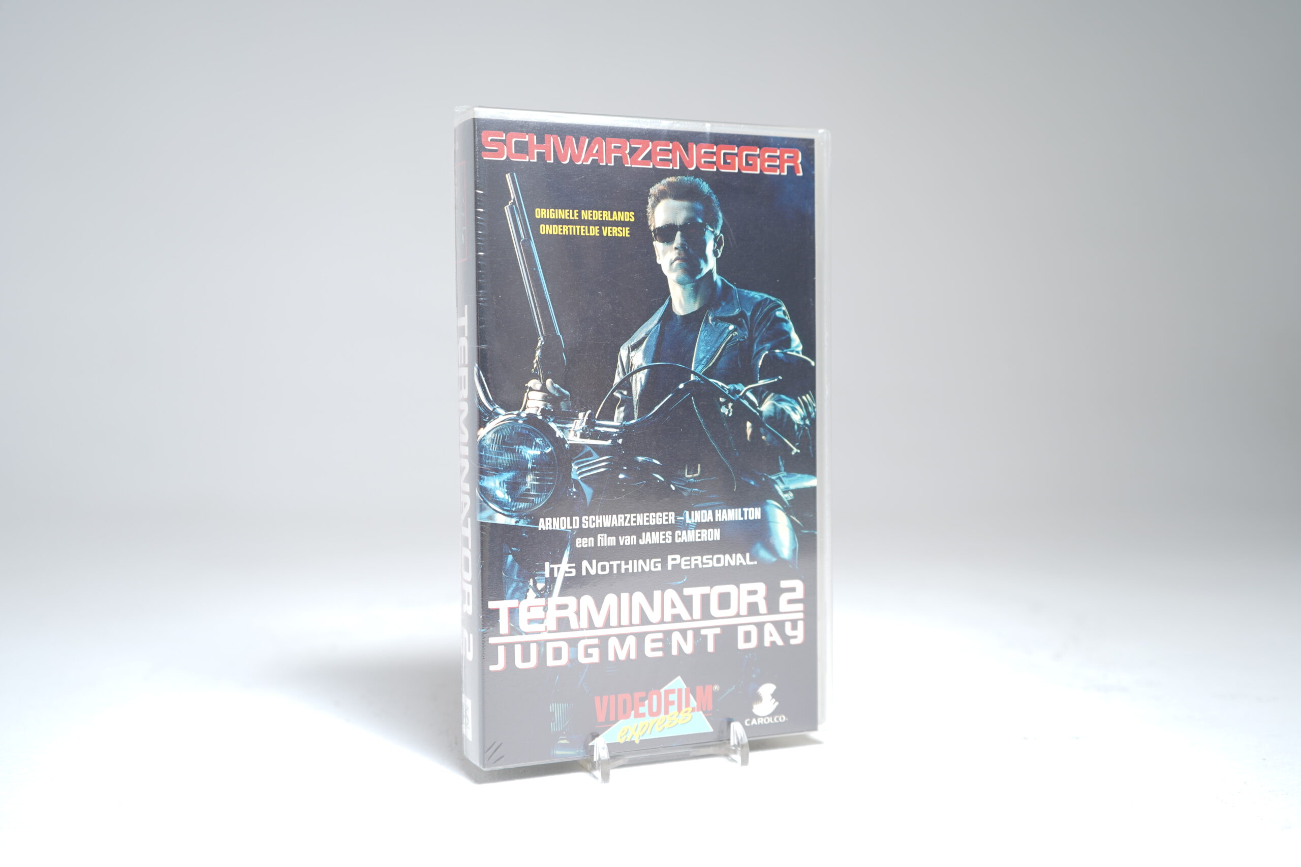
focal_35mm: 33
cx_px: 650
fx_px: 1193
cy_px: 434
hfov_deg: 57.2
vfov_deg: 40.0
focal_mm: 33
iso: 64
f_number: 4.5
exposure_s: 1/3
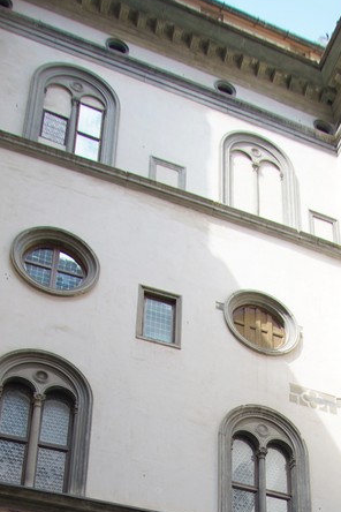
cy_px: 656
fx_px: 767
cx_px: 221
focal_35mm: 54
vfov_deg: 29.9
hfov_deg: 25.0
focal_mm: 20
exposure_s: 1/100
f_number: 4.5
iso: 100
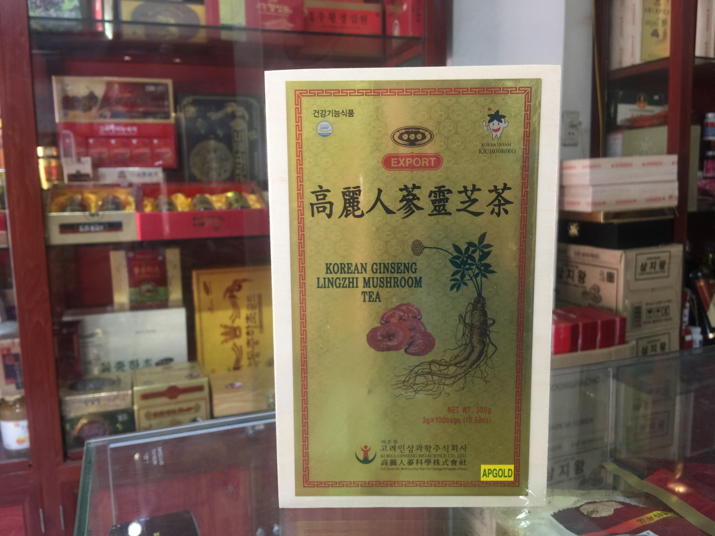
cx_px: 358
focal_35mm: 29
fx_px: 599
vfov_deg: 48.2
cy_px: 268
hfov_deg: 61.7
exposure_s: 1/17
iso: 40
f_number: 2.2
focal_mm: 4.15
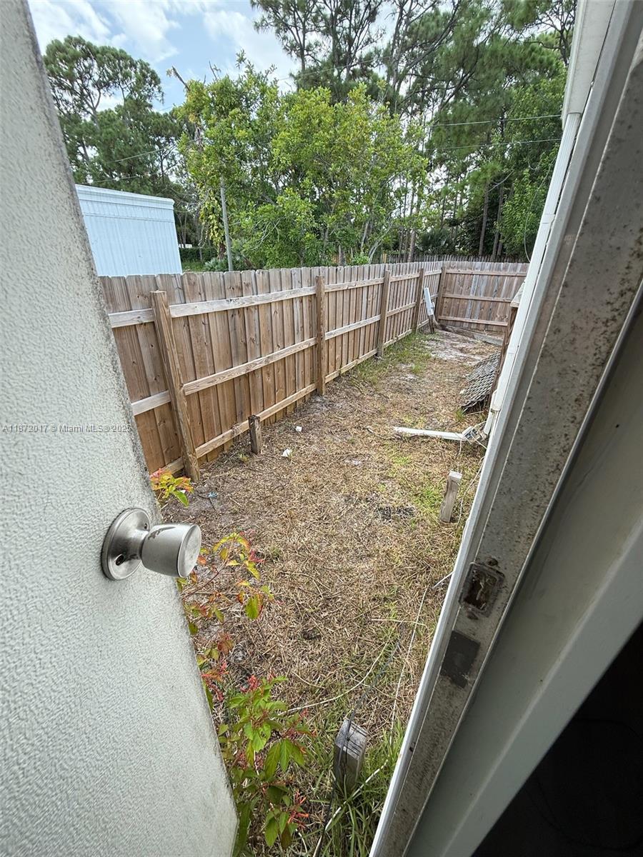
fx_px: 347
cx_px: 322
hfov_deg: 85.7
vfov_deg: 102.1
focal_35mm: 14
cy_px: 428
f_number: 2.2
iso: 64
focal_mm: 2.22
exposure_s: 1/152
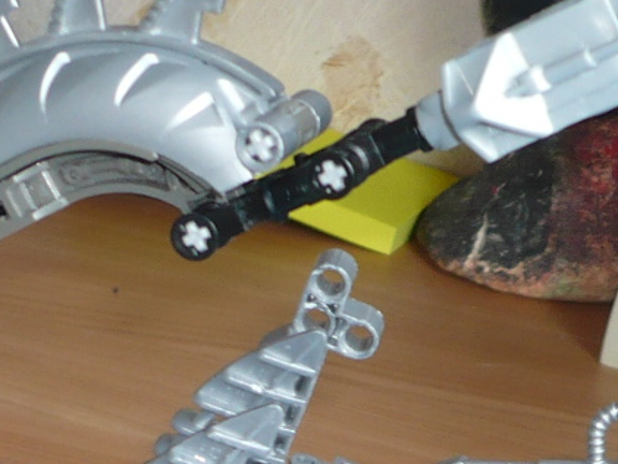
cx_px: 468
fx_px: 2375
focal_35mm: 133
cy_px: 567
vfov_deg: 10.9
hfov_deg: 14.8
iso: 100
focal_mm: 5.8
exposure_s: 1/30
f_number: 2.8
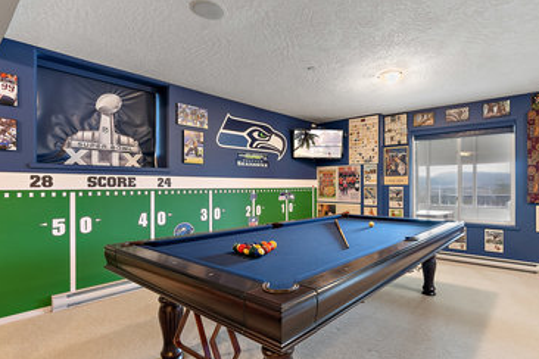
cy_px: 199
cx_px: 316
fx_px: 284
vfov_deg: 64.4
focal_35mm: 19
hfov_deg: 86.1
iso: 320
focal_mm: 16
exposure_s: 1.6
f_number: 7.1
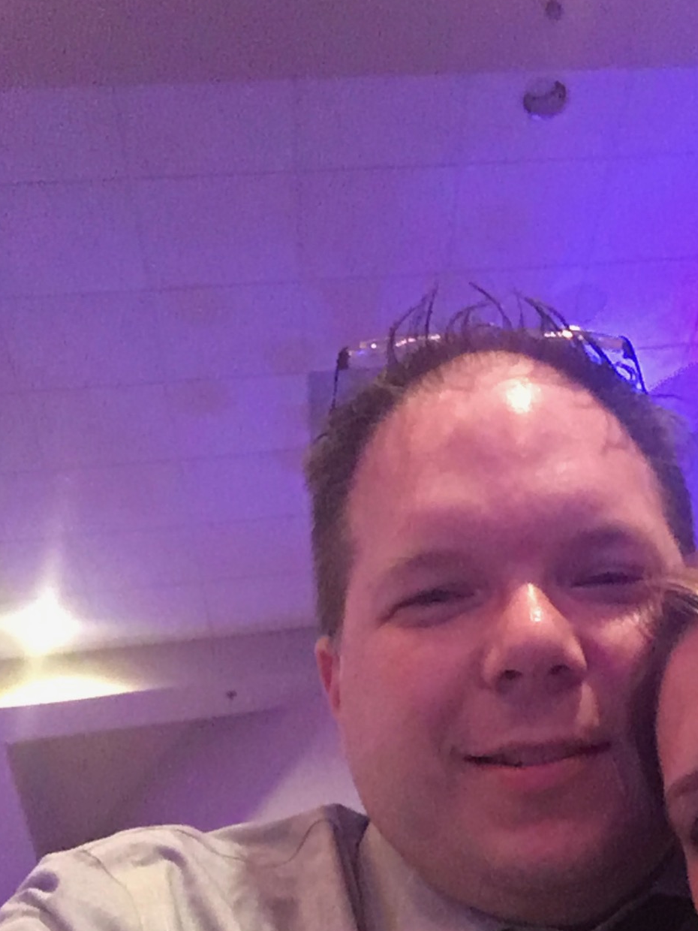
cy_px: 682
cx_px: 555
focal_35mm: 50
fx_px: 1344
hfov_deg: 28.5
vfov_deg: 37.4
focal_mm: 2.65
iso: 1000
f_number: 2.2
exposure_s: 1/15
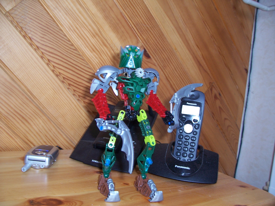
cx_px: 138
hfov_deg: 54.0
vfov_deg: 41.8
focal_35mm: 34
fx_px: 270
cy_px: 103
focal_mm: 5.6
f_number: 2.7
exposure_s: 1/60
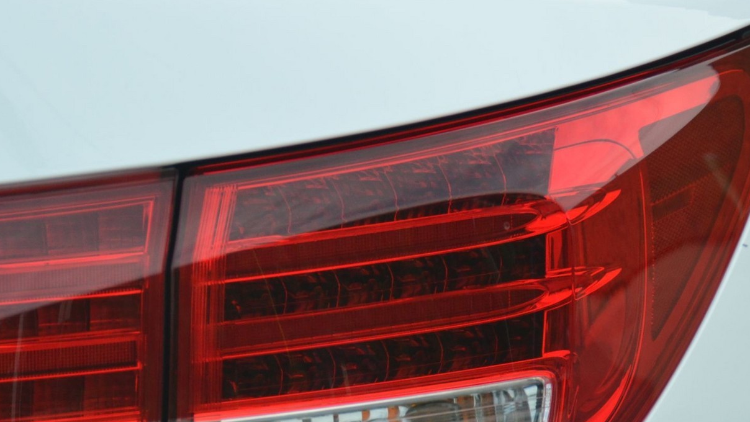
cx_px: 192
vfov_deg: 2.8
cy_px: 344
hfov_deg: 4.9
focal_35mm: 438
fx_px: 8714
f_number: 5.6
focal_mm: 135
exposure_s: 1/1000
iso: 560
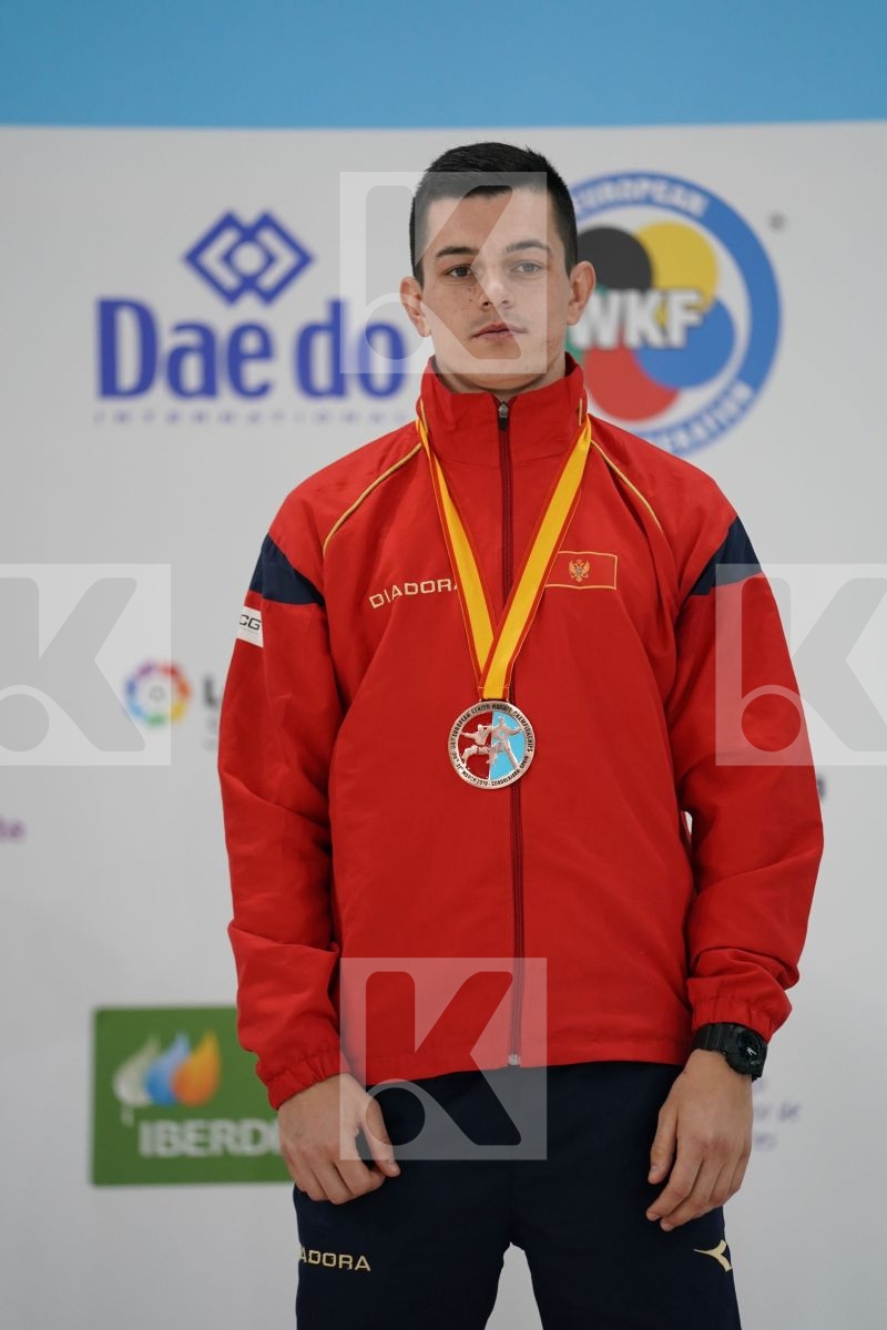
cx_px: 444
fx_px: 7391
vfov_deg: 10.3
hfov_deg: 6.9
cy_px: 665
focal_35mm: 200
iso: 1000
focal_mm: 200
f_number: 2.8
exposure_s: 1/250
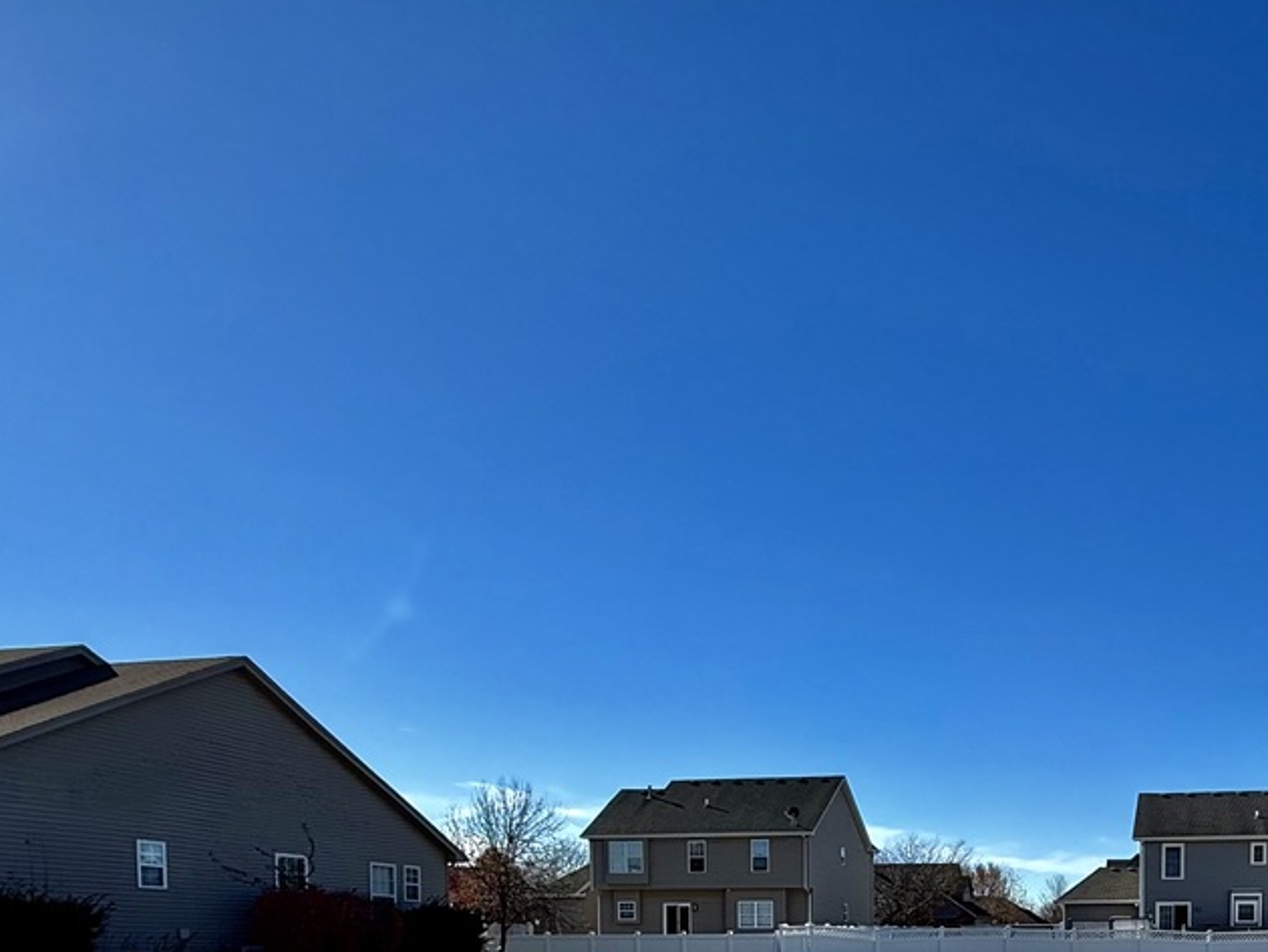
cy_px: 1000
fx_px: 1173
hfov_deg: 53.1
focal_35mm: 32
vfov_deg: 38.1
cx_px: 1010
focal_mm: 2.22
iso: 50
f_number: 2.2
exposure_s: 1/1961
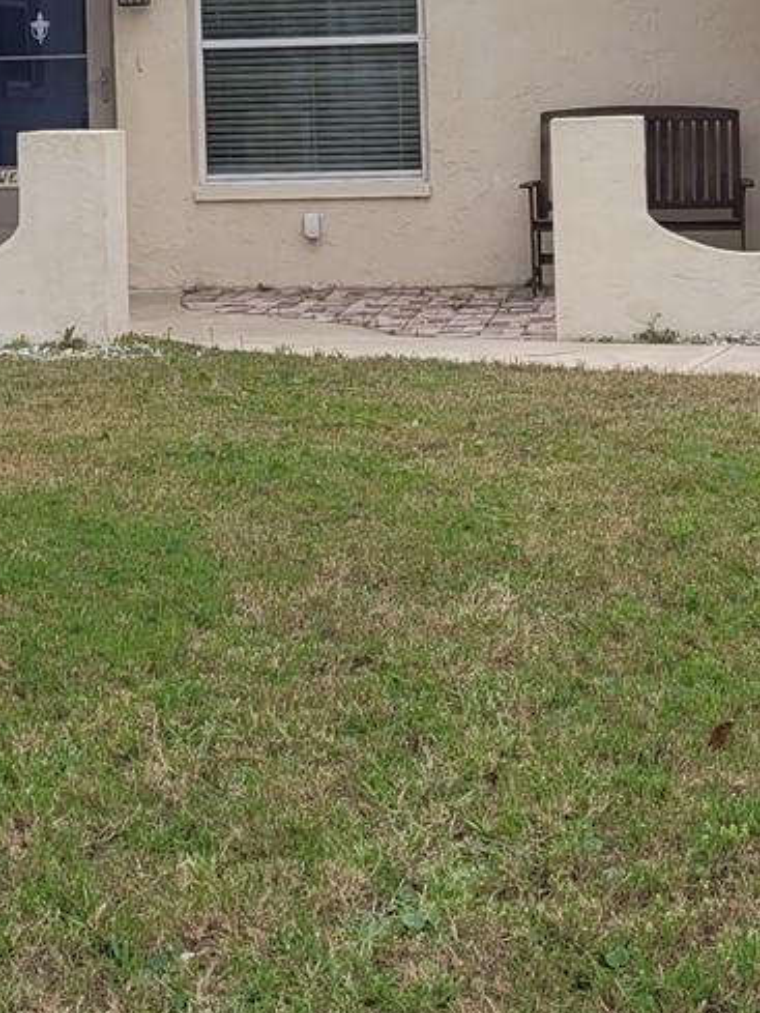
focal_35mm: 85
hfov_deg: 17.4
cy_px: 147
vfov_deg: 22.6
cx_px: 398
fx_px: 2487
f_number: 1.8
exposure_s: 1/1232
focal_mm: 5.4
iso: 40
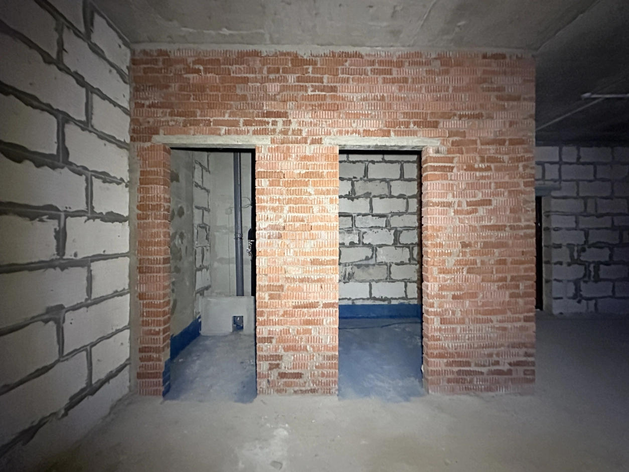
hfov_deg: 102.1
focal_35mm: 14
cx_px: 314
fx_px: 254
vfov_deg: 85.7
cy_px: 236
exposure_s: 1/20
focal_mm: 2.22
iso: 2500
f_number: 2.2
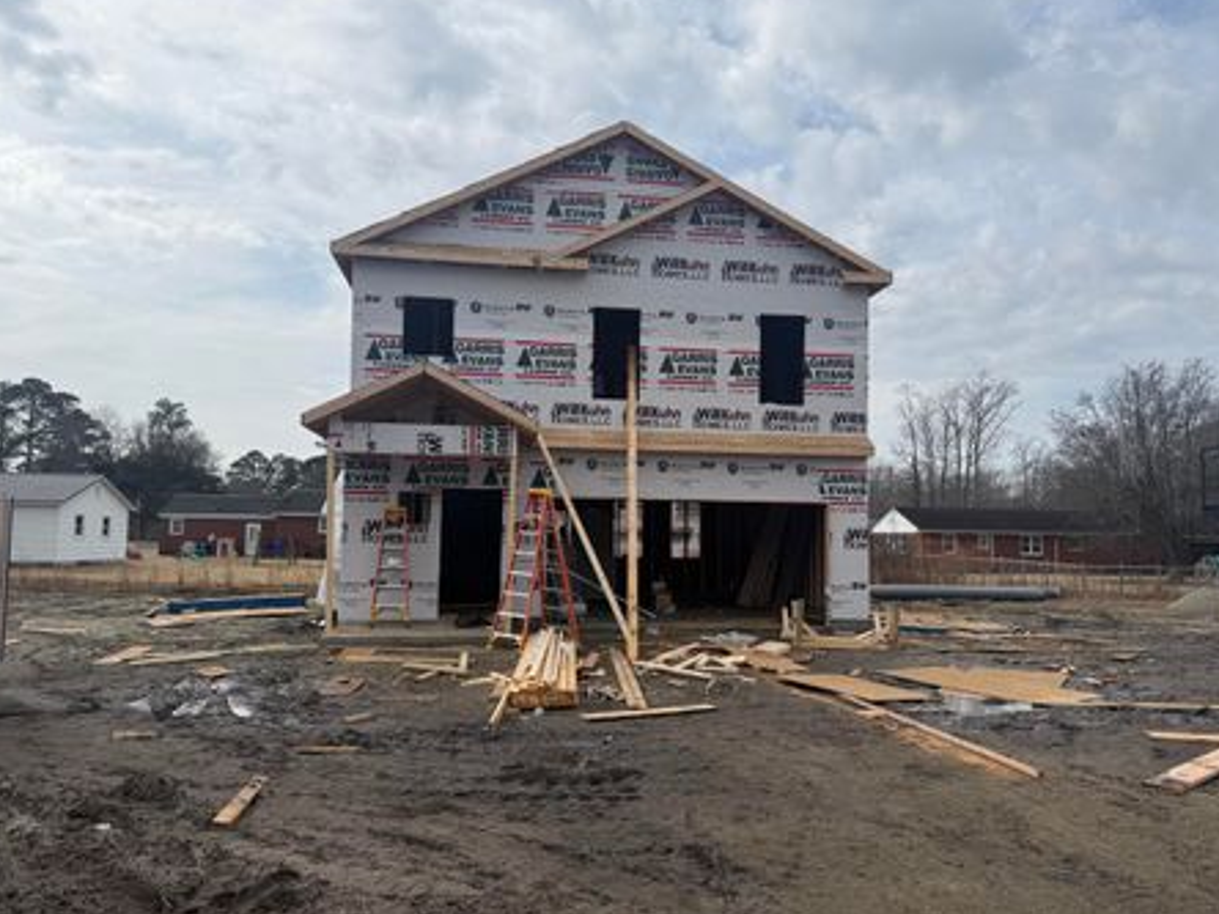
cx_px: 618
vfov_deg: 51.3
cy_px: 476
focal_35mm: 27
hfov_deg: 65.3
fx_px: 951
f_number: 1.78
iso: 80
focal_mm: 6.76
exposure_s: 1/6711
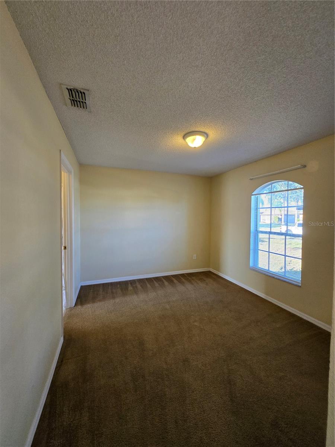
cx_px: 168
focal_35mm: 13
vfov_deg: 106.2
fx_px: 168
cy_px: 224
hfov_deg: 89.9
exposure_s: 1/60
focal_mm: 1.7
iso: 125
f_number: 2.2
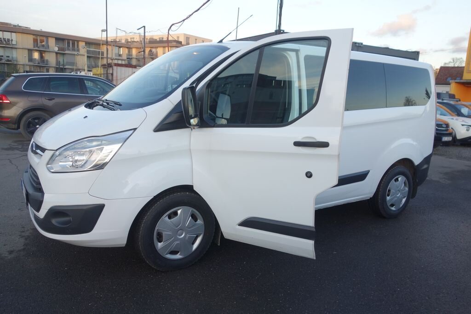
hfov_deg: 65.5
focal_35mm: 28
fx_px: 366
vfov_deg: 46.4
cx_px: 236
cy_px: 157
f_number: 3.2
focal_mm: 10.4
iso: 125
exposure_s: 1/100
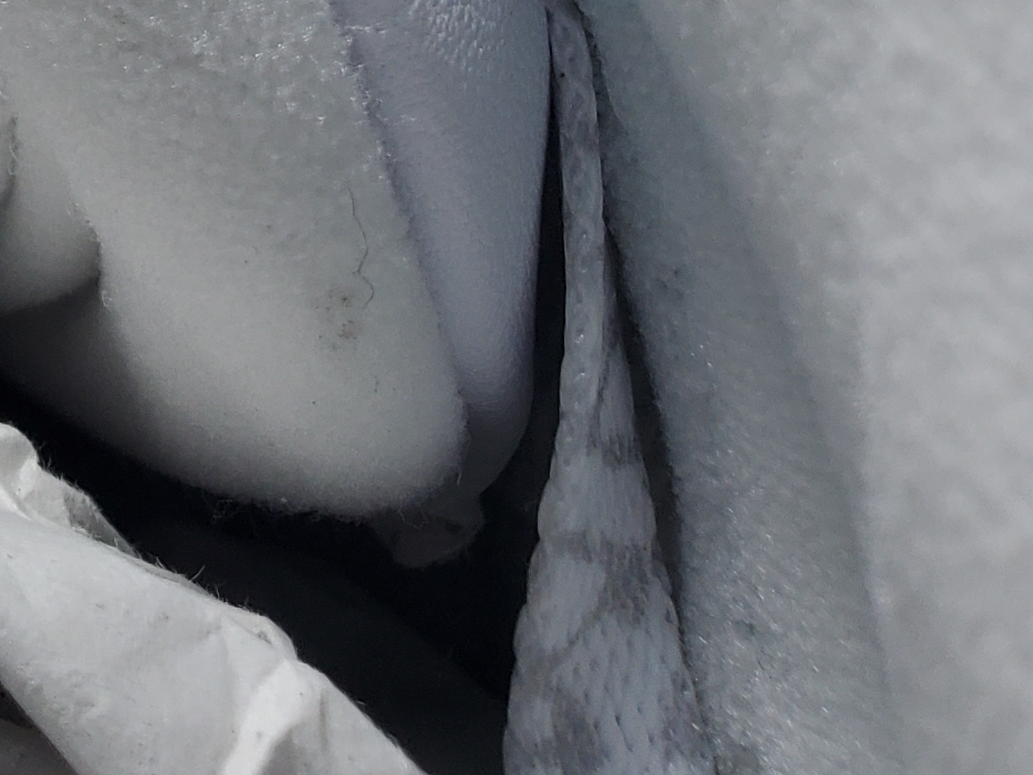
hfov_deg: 18.5
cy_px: -579
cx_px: -615
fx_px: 2716
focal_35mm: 91
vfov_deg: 14.5
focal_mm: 4.3
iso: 50
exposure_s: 1/179
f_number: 2.4
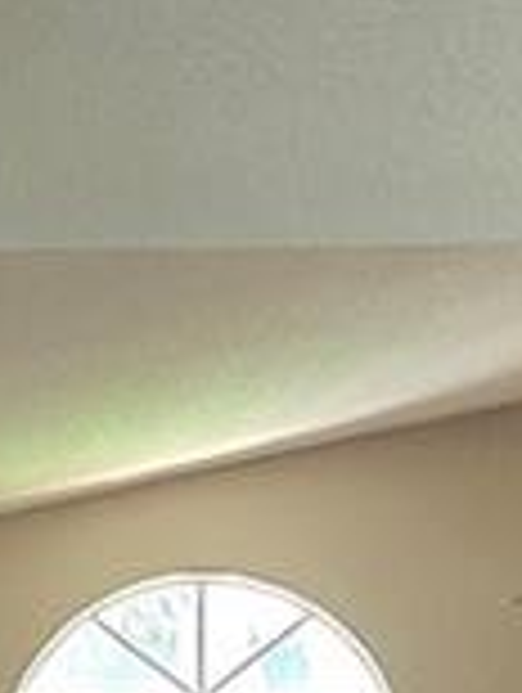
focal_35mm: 101
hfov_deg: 14.2
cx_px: -104
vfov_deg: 17.2
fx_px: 2025
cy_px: 1098
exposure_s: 1/60
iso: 400
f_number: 2.2
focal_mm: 2.2
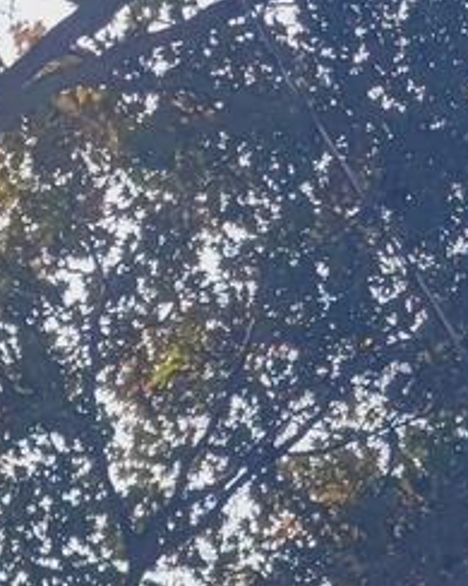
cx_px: 2
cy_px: 1708
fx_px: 3690
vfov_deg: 7.9
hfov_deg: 7.2
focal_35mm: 213
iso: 40
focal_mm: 5.4
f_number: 1.8
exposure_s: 1/1449
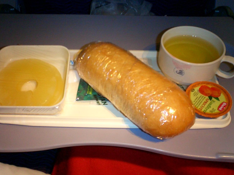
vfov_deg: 34.3
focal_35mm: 42
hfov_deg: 44.7
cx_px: 102
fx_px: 284
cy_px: 82
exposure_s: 1/40
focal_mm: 5.6
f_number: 3.5
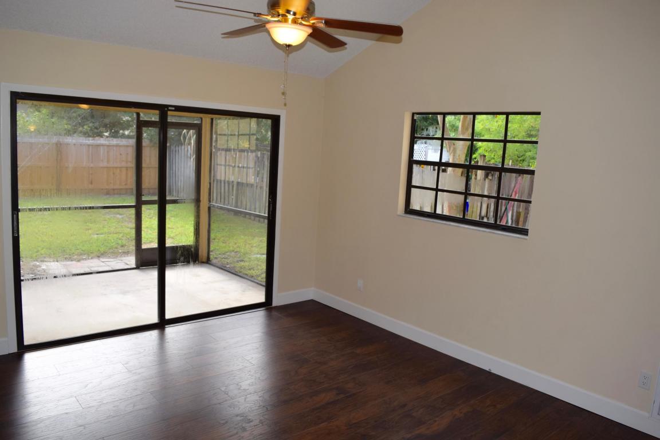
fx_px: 495
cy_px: 220
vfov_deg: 47.9
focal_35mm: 27
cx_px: 330
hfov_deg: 67.4
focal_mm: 18
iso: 180
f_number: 5.6
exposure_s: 1/125
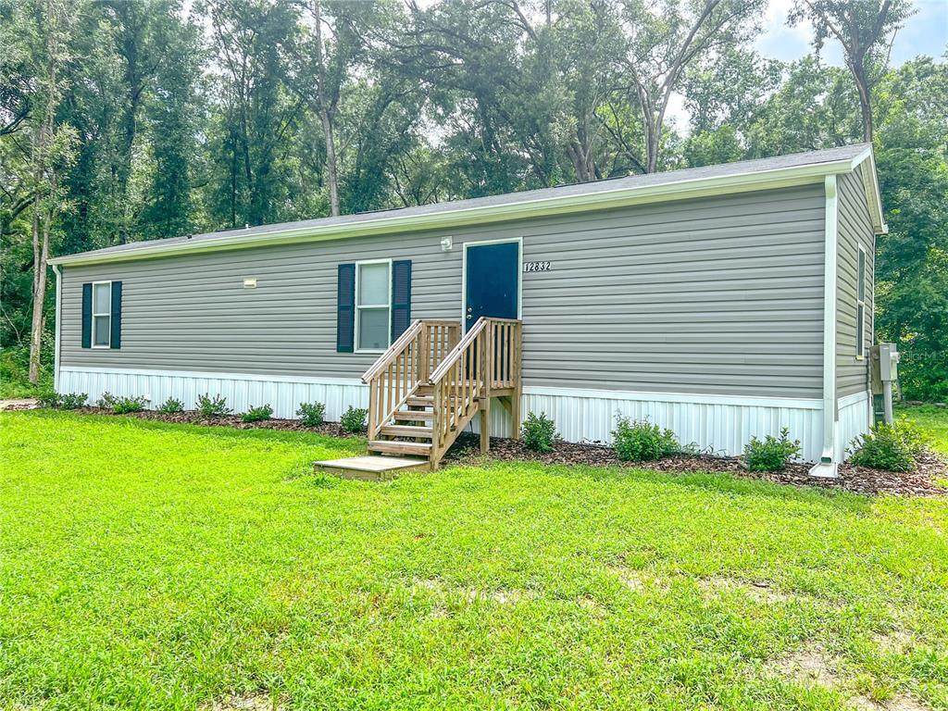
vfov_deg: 53.1
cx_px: 474
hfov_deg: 67.3
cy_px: 356
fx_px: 712
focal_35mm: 26
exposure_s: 1/1800
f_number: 1.5
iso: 50
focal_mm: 5.7
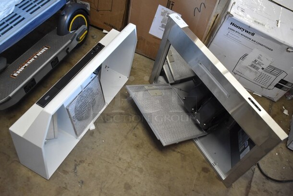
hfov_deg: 53.1
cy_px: 98
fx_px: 293
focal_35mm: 36
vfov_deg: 37.0
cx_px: 146
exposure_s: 1/125
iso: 2000
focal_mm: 24
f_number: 3.8
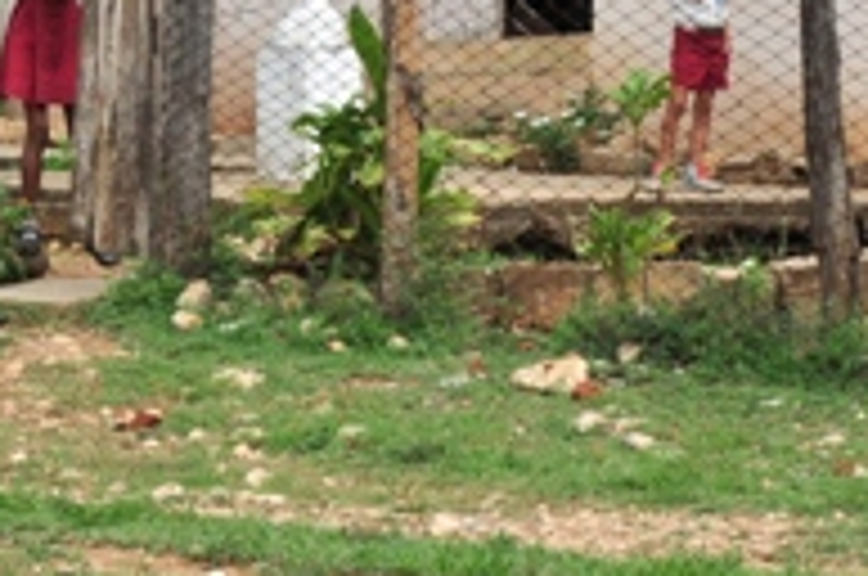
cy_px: -205
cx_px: 445
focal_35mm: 224
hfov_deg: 9.2
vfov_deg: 6.1
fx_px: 5384
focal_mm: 45
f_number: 10
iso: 200
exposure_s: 1/400
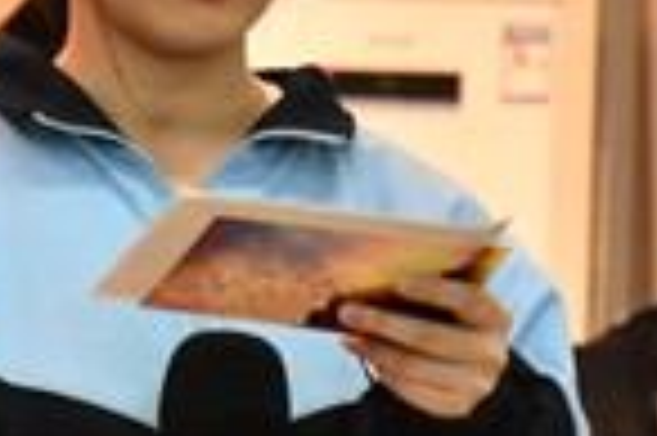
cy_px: -4
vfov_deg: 2.8
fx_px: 9005
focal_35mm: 494
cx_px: -369
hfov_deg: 4.2
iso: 2500
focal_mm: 80
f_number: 5.3
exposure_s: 1/50
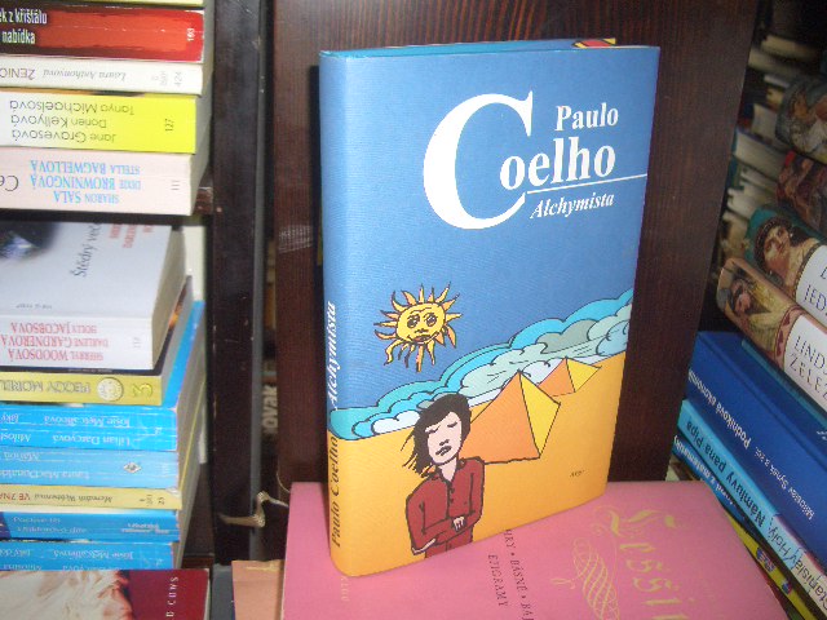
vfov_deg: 40.7
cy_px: 310
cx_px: 414
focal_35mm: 35
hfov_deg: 52.6
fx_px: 836
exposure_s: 1/60
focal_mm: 5.8
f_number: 2.6
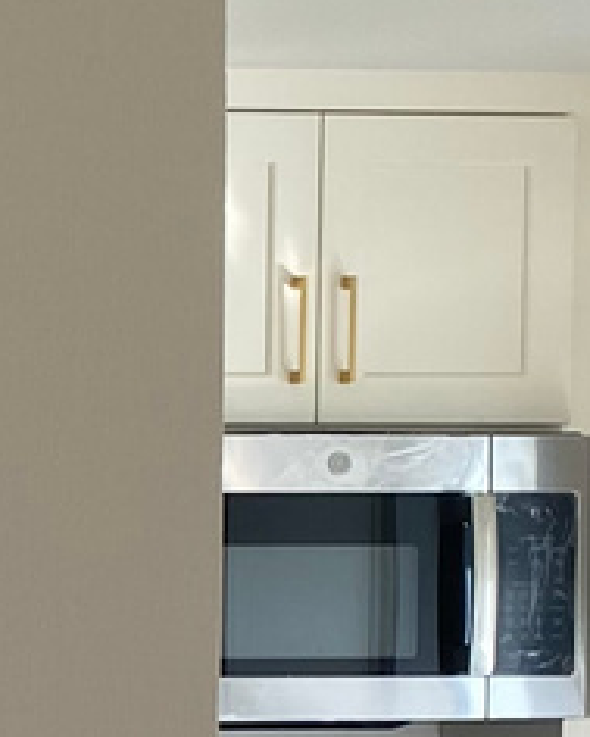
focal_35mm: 165
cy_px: 703
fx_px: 3599
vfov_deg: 11.6
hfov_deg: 8.1
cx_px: -1114
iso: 40
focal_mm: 4.25
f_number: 1.8
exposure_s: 1/120
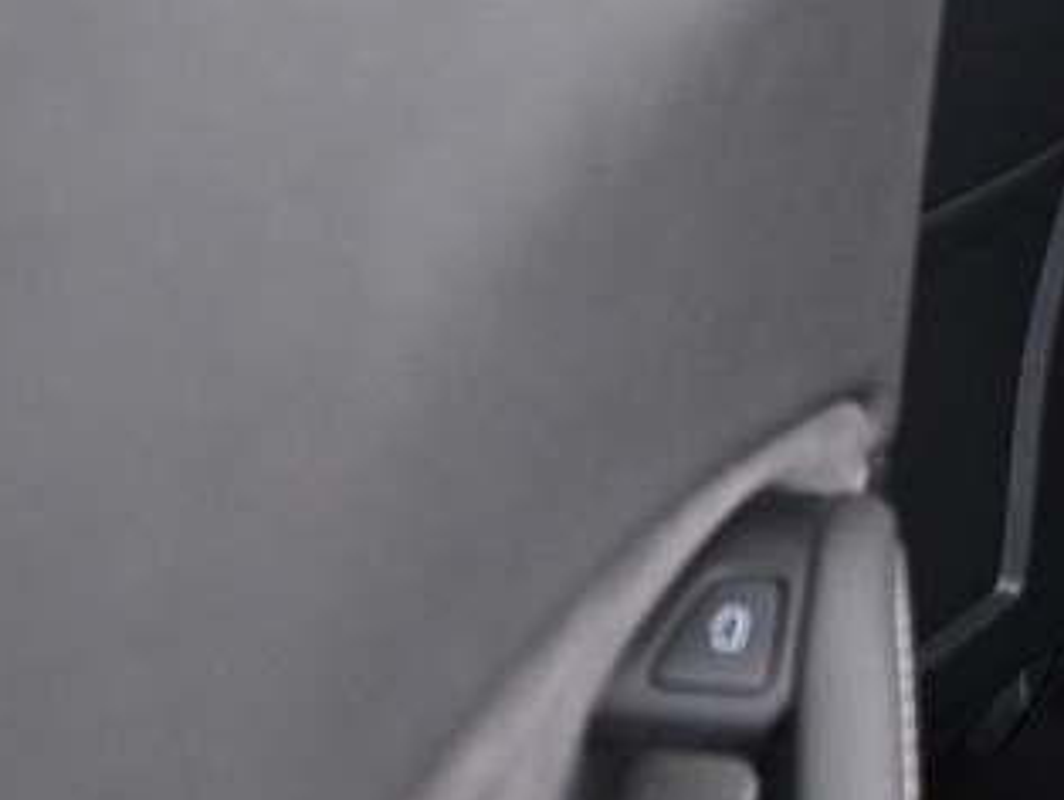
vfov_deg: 12.2
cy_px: -98
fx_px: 3661
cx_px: 1894
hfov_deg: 14.6
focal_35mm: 119
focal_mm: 16
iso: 1600
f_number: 3.5
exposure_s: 1/13
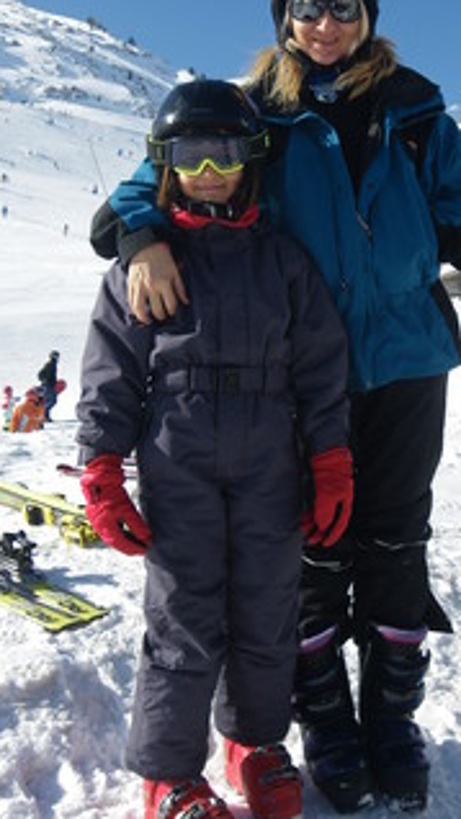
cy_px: 314
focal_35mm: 46
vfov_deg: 44.3
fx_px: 999
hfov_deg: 25.8
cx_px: 327
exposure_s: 1/125
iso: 64
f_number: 7
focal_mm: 4.9
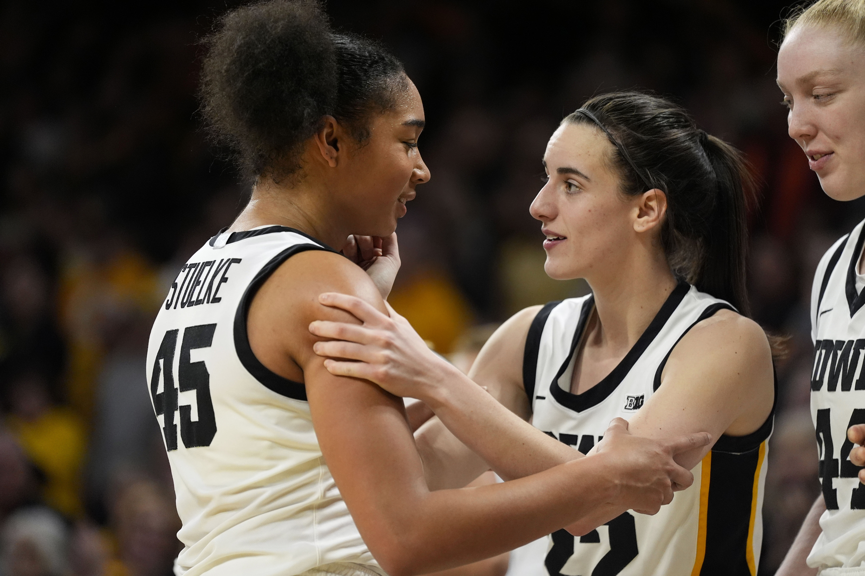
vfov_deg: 6.9
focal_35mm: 200
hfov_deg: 10.3
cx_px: 432
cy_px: 288
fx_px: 4805
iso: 3200
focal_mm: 200
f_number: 2.8
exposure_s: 1/1600
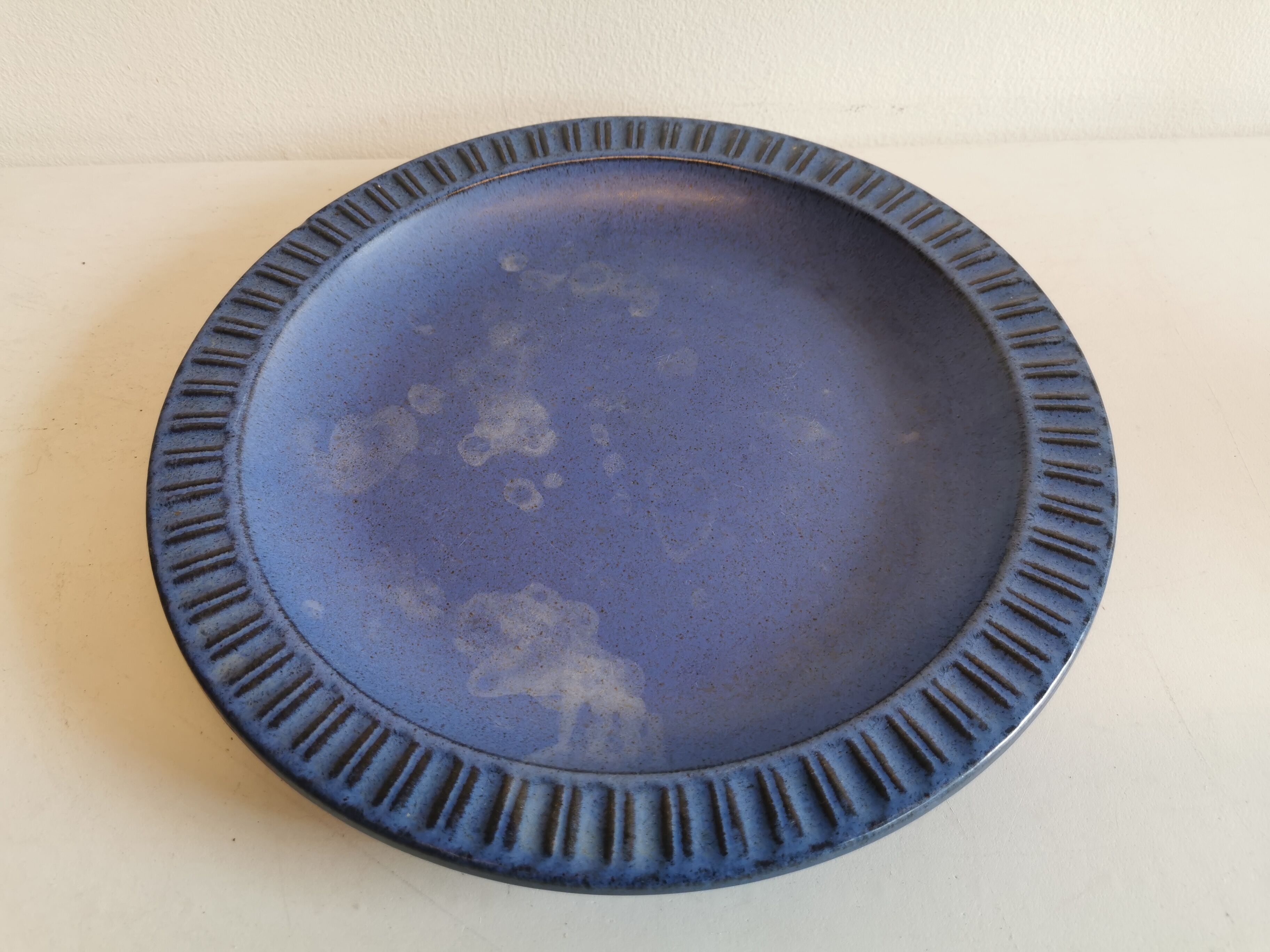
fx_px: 991
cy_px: 476
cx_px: 635
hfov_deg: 65.3
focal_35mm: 27
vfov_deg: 51.4
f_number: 1.6
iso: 50
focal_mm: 5.56
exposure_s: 1/120
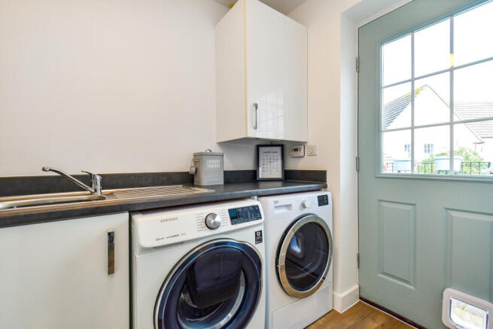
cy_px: 164
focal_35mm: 15
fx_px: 205
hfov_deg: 100.4
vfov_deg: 77.4
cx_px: 246
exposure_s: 1/200
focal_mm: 10
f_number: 5
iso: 500
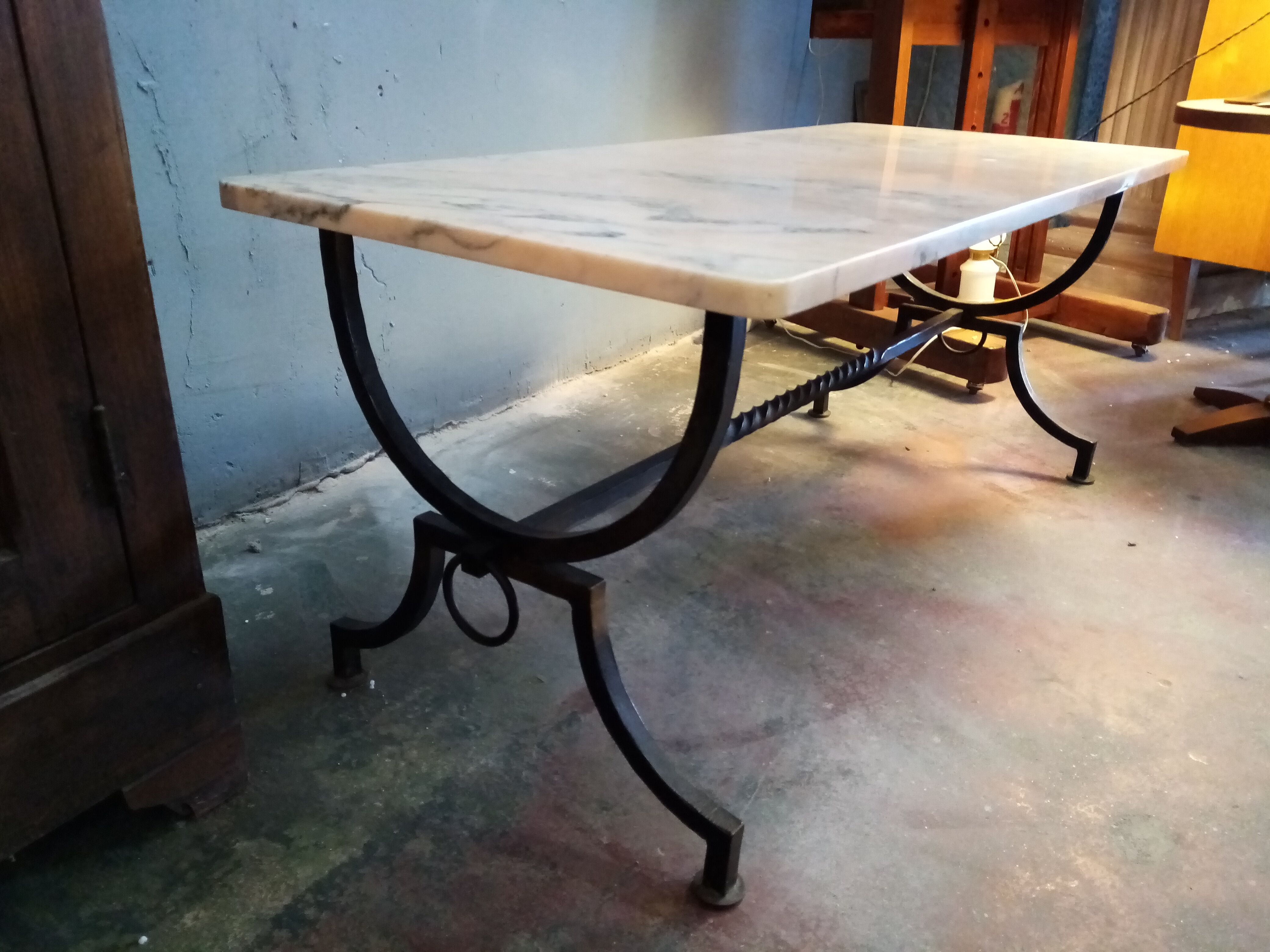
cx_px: 635
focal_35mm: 26
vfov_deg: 53.1
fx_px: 954
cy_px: 476
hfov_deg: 67.3
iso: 863
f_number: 1.8
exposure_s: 1/20
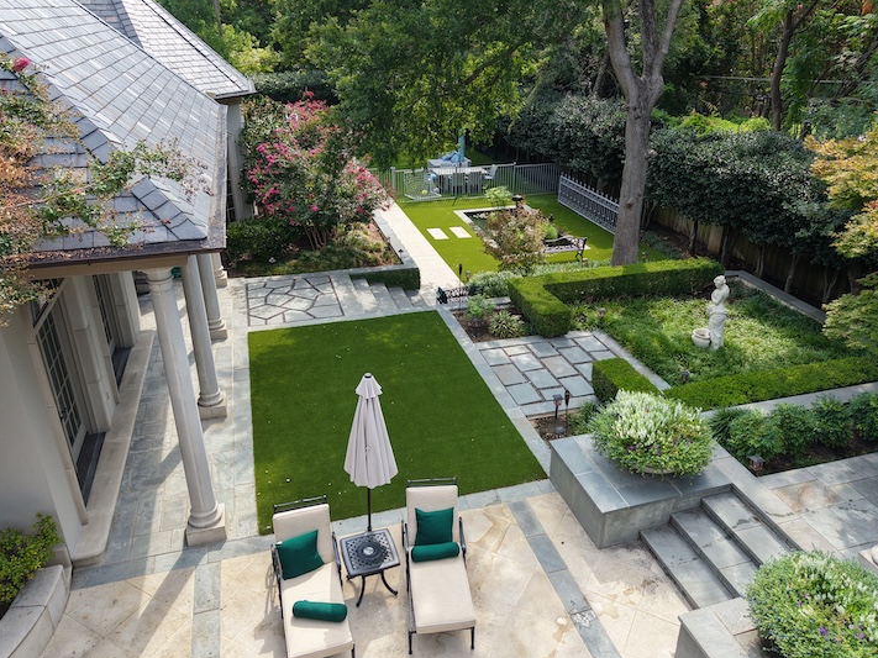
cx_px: 452
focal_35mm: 27
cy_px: 300
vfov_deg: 51.3
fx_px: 685
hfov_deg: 65.3
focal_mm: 8.67
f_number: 1.8
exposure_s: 1/800
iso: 100
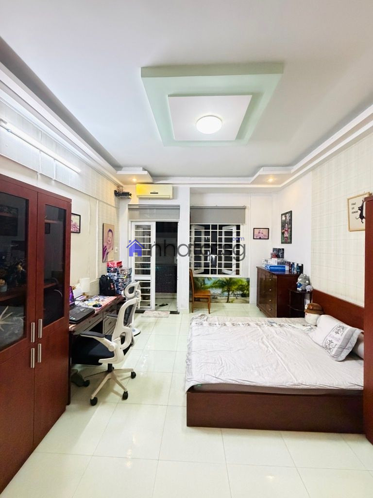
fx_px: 201
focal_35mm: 14
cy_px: 249
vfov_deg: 102.1
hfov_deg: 85.7
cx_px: 186
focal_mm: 2.22
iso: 1000
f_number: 2.2
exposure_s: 1/50
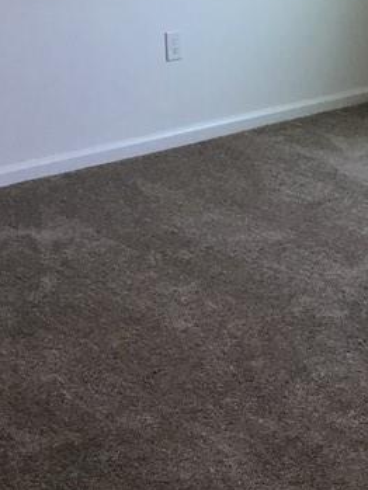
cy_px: 136
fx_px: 1289
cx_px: 336
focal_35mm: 91
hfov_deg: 16.0
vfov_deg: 21.4
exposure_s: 1/30
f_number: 2.4
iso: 25
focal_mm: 3.3
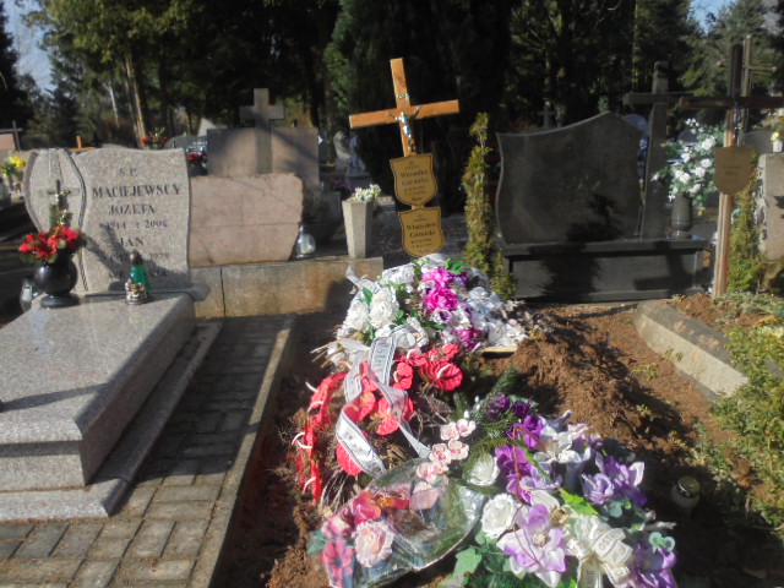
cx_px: 392
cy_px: 294
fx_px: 770
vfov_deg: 41.8
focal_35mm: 34
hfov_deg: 54.0
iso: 100
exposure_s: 1/500
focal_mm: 6.1
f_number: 4
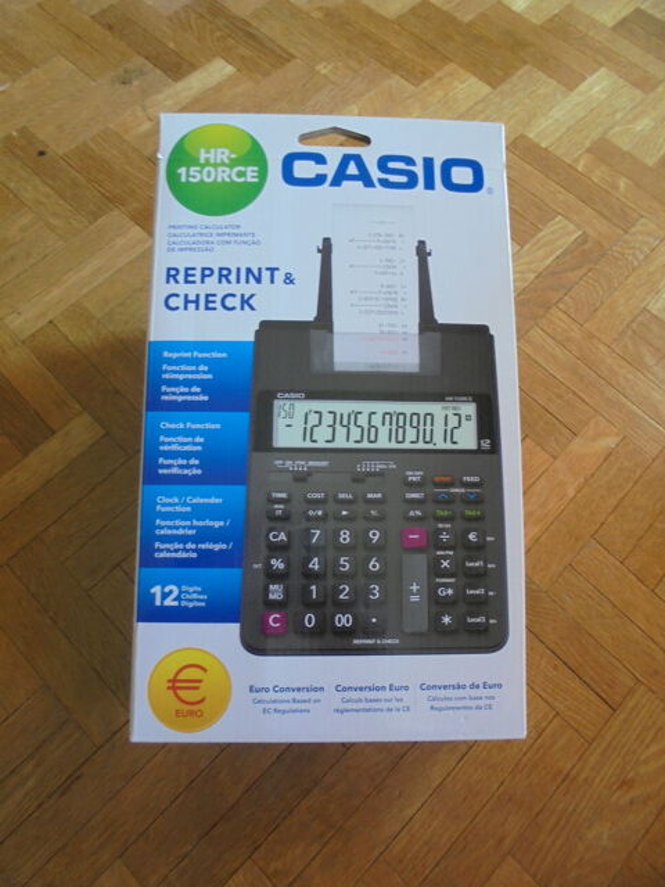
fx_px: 666
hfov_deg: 53.1
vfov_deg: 67.3
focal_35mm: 26
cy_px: 444
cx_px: 332
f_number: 3.5
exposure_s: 1/30
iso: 250
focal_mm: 4.6
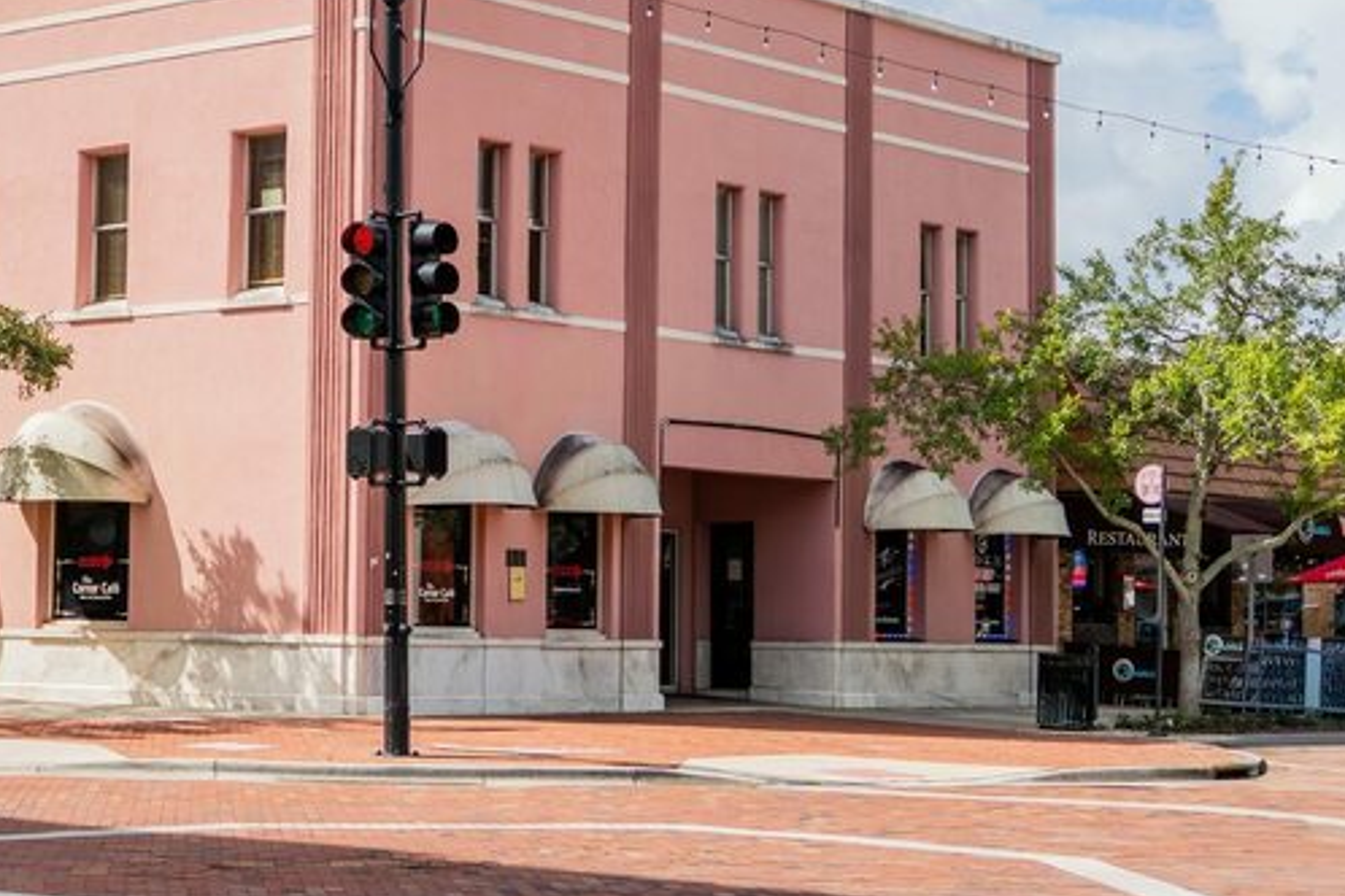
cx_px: 281
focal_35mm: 81
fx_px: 3026
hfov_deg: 24.7
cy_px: 348
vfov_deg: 16.8
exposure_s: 1/2500
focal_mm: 28
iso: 160
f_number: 2.8
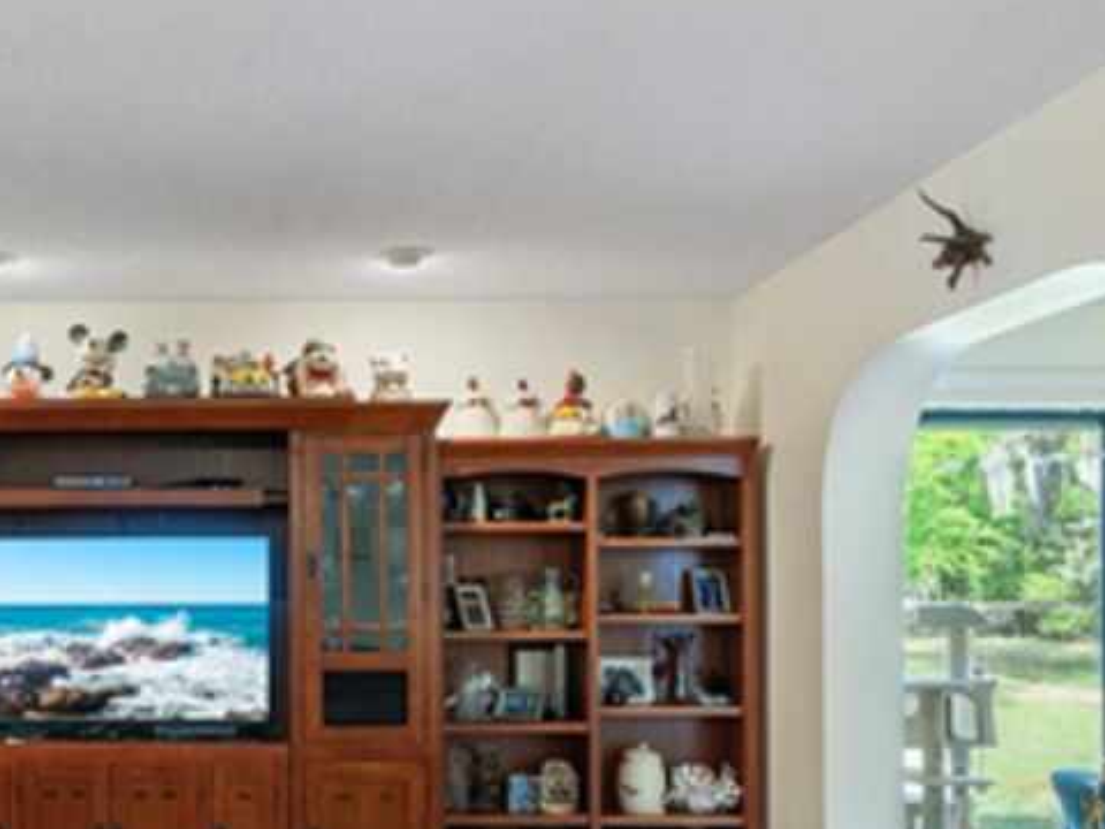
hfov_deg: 43.3
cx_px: 196
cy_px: 590
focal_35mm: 41
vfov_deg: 34.6
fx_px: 1309
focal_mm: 16
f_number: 8
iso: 640
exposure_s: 1/1.25
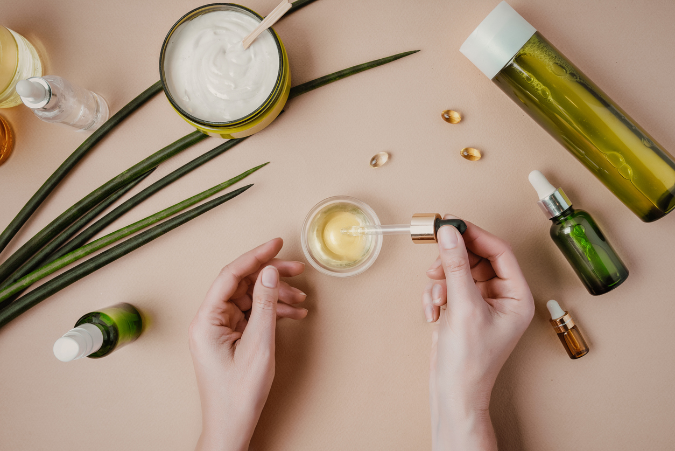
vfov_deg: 35.1
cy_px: 226
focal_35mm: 38
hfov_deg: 50.7
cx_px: 338
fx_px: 713
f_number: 13
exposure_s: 1/125
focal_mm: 38
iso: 250
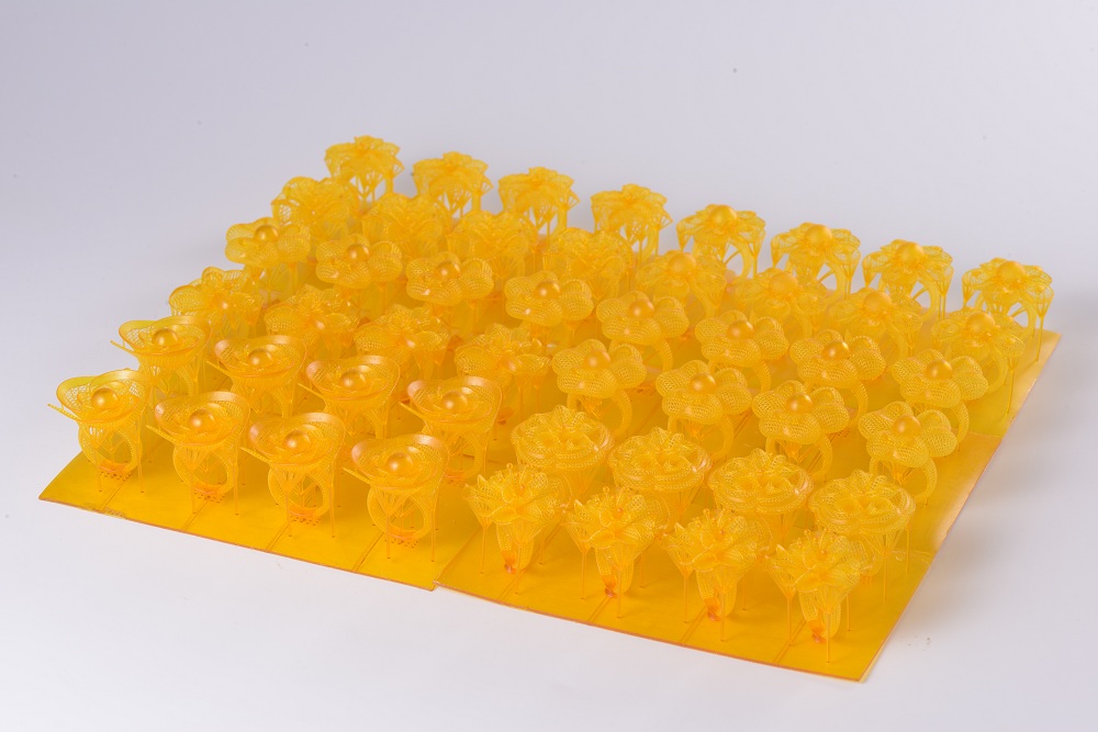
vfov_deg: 13.0
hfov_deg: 19.5
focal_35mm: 105
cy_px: 366
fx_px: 3203
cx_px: 549
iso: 100
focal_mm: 105
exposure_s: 1/125
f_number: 20
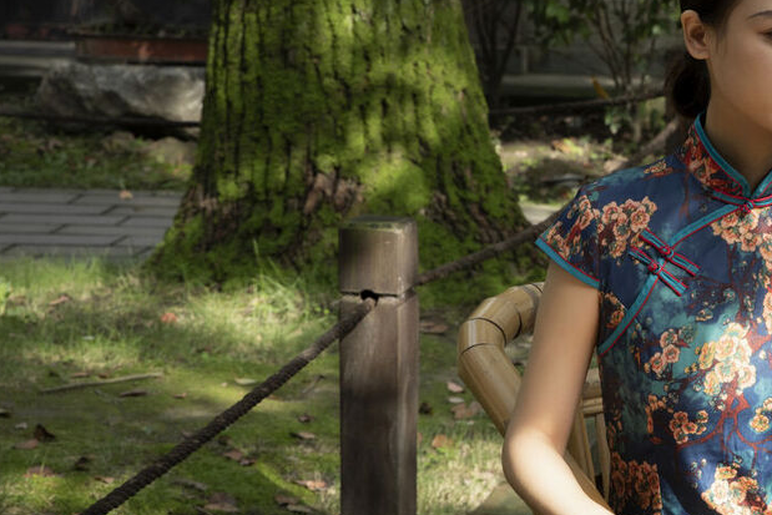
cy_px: 241
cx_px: 650
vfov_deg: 12.2
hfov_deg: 18.0
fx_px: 2402
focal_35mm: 112
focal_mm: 67
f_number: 9
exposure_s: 1/160
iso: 500
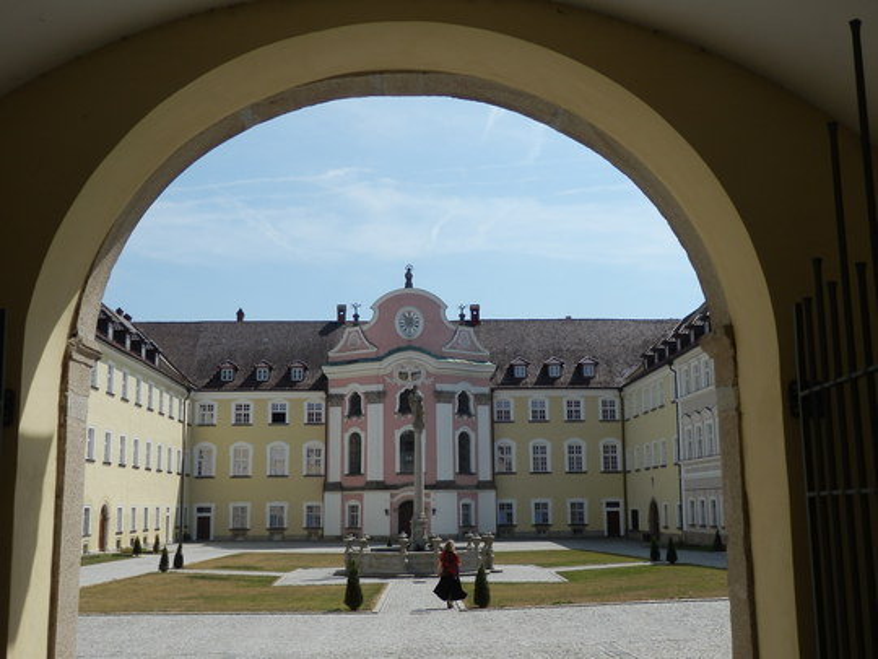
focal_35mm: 37
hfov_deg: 50.1
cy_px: 330
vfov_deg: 38.7
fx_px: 938
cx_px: 439
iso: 80
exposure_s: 1/160
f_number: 10.1
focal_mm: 6.6
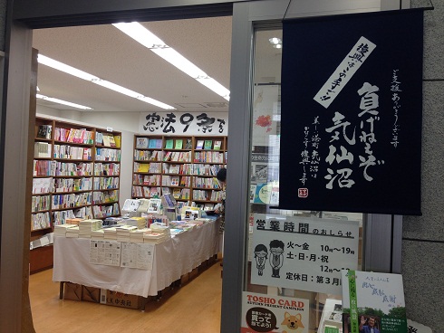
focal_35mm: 33
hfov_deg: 55.3
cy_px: 166
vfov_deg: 43.0
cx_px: 222
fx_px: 423
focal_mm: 4.12
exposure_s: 1/60
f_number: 2.4
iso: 64
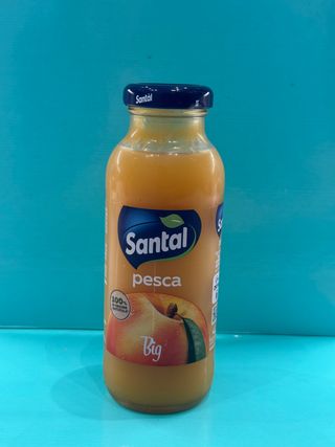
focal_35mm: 48
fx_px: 620
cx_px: 168
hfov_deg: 30.3
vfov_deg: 39.7
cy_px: 224
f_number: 1.78
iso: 80
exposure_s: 1/100
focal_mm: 6.76
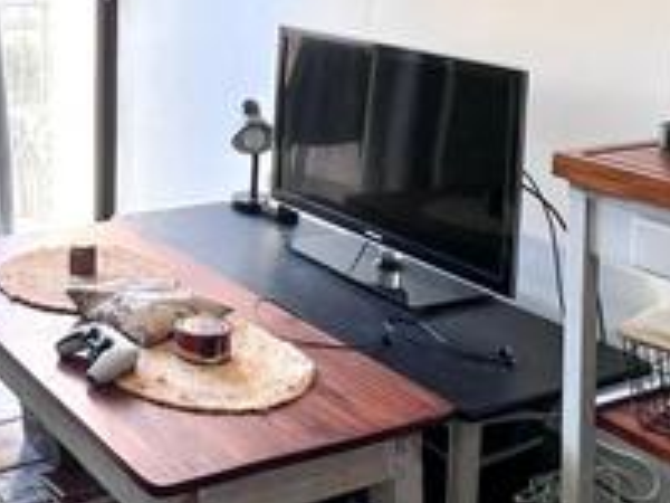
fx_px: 1006
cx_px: 34
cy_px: -17
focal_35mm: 52
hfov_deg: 34.2
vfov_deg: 26.3
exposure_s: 1/100
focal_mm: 1.57
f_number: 1.8
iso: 40
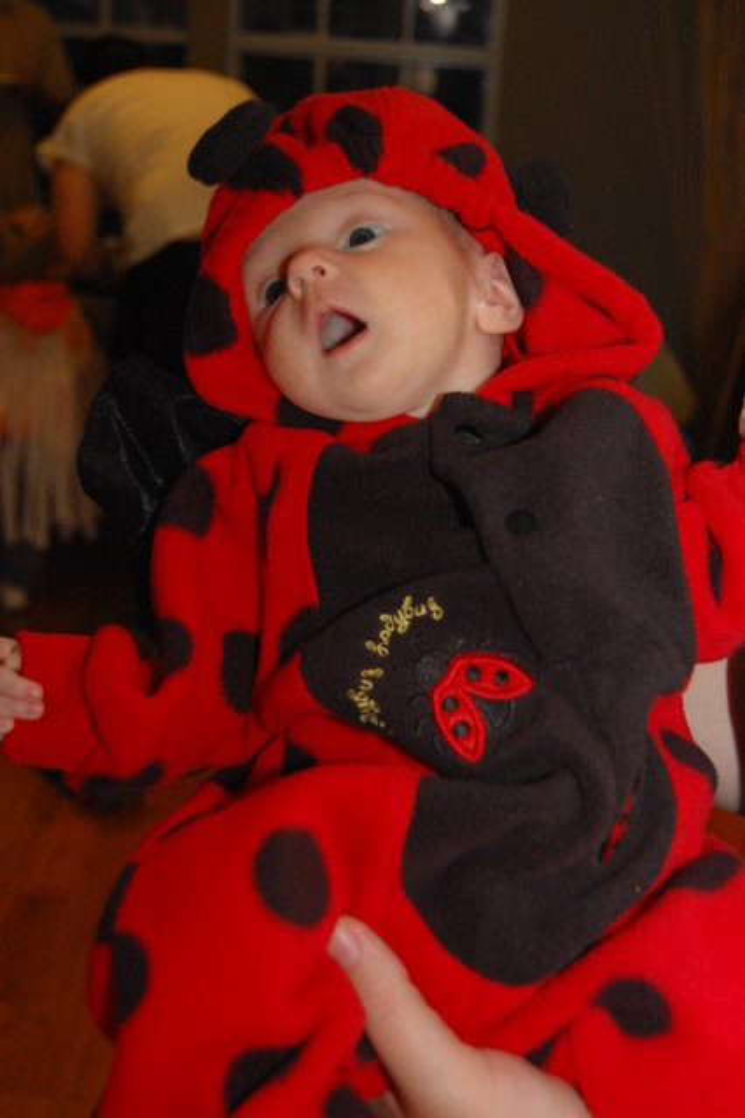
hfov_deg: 28.0
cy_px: 559
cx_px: 372
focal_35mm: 48
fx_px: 1491
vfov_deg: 41.1
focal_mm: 32
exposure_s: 1/60
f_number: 4.5
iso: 720
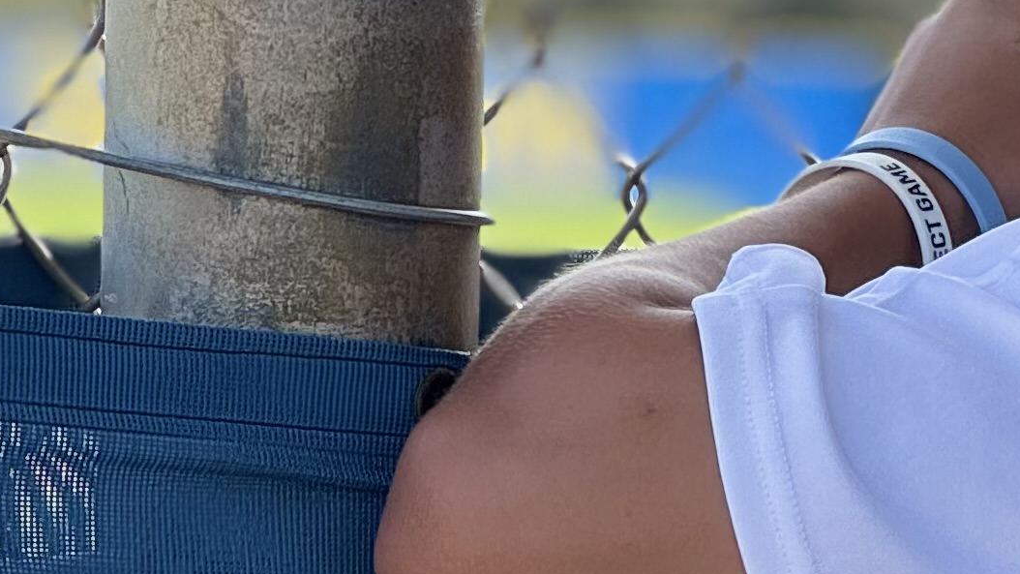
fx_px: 8682
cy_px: 1143
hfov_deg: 6.7
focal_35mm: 321
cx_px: 1239
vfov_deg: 3.7
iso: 25
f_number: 2.8
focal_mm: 9
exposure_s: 1/277
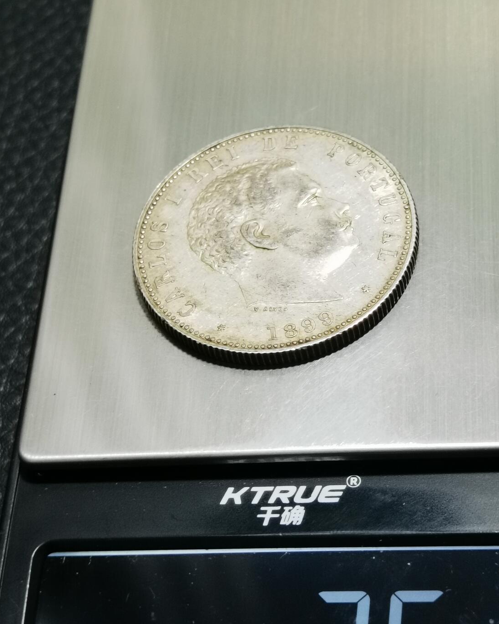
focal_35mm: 82
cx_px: 286
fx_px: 1514
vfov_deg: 23.3
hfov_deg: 18.7
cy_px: 307
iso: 160
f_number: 1.9
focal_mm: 6.67
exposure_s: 1/100
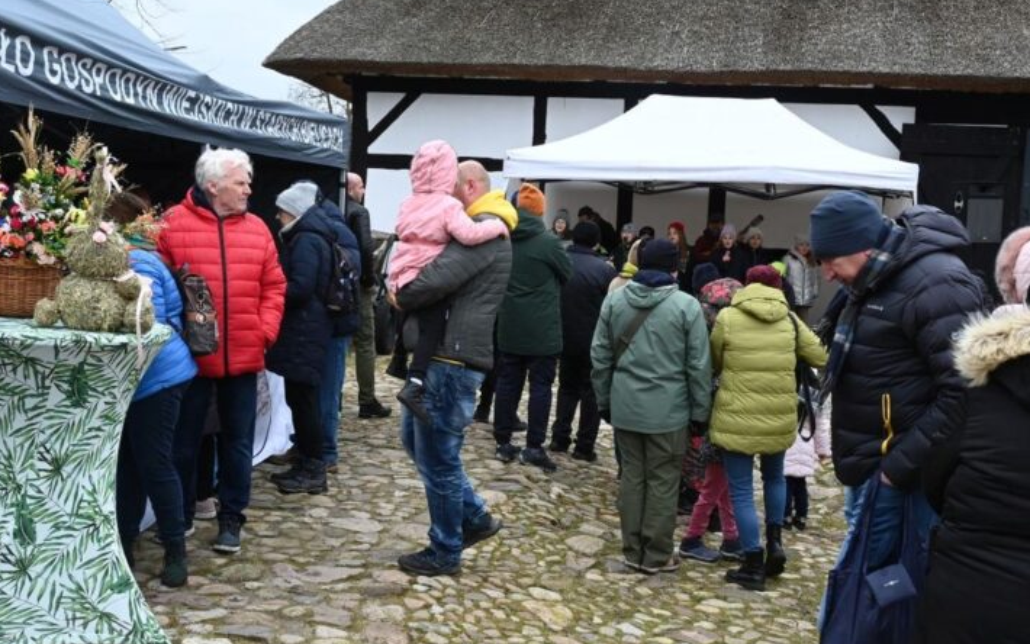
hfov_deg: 42.6
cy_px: 362
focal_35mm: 47
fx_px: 1320
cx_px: 496
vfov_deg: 27.4
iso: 1250
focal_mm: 32
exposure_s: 1/500
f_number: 11
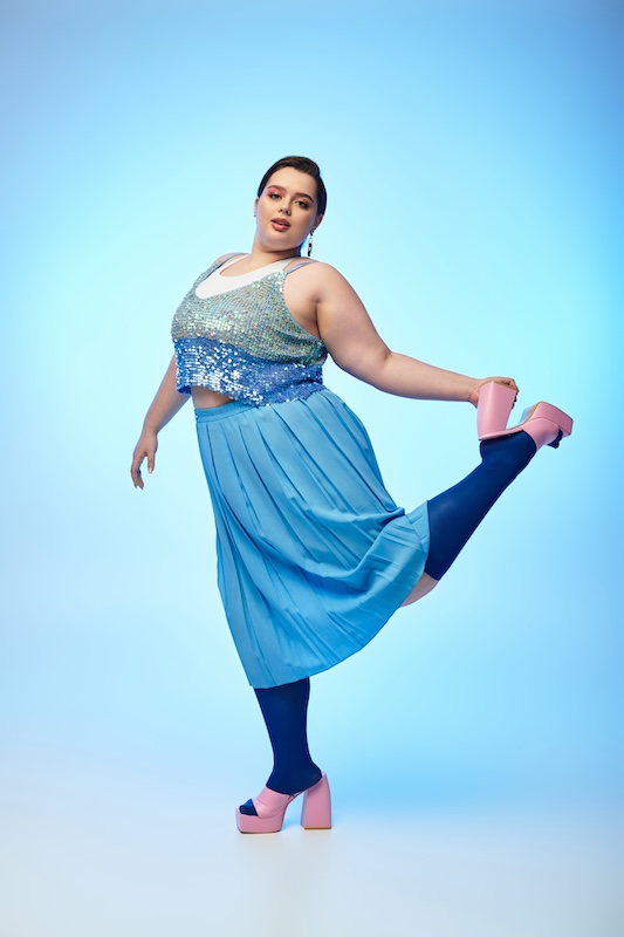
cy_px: 468
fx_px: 1300
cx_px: 312
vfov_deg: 39.6
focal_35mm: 50
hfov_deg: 27.0
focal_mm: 50
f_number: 5
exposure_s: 1/200
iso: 160
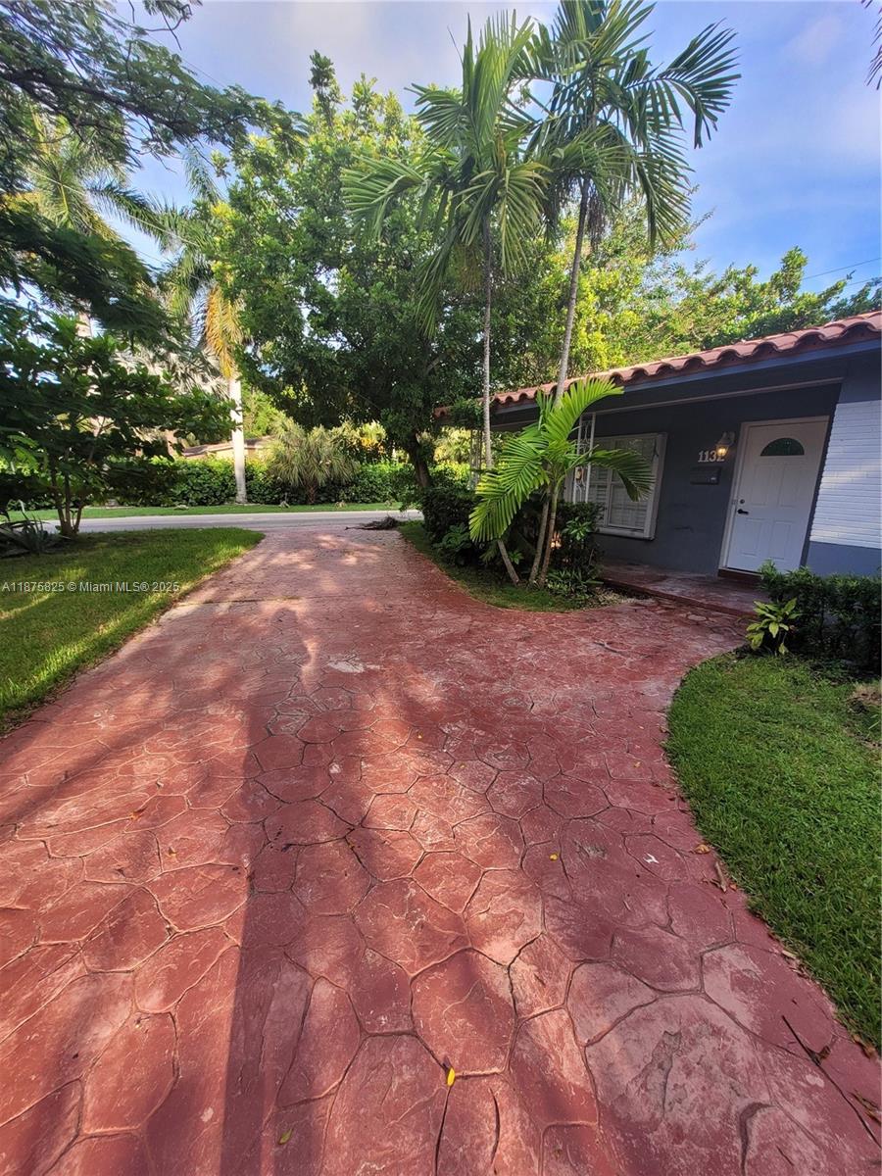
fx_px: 442
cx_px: 441
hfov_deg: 89.9
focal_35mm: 13
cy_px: 588
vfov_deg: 106.2
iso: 40
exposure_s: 1/401
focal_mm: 1.74
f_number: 2.2
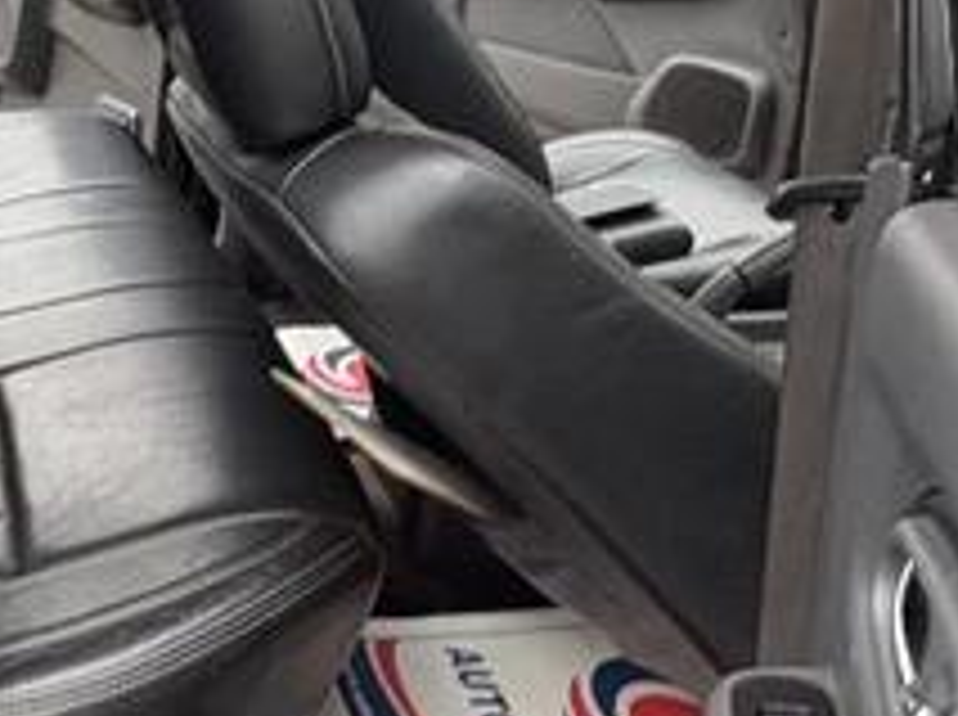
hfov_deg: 31.6
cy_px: 68
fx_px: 1630
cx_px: 139
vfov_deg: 24.0
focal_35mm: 59
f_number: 2.2
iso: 250
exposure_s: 1/60
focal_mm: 2.22
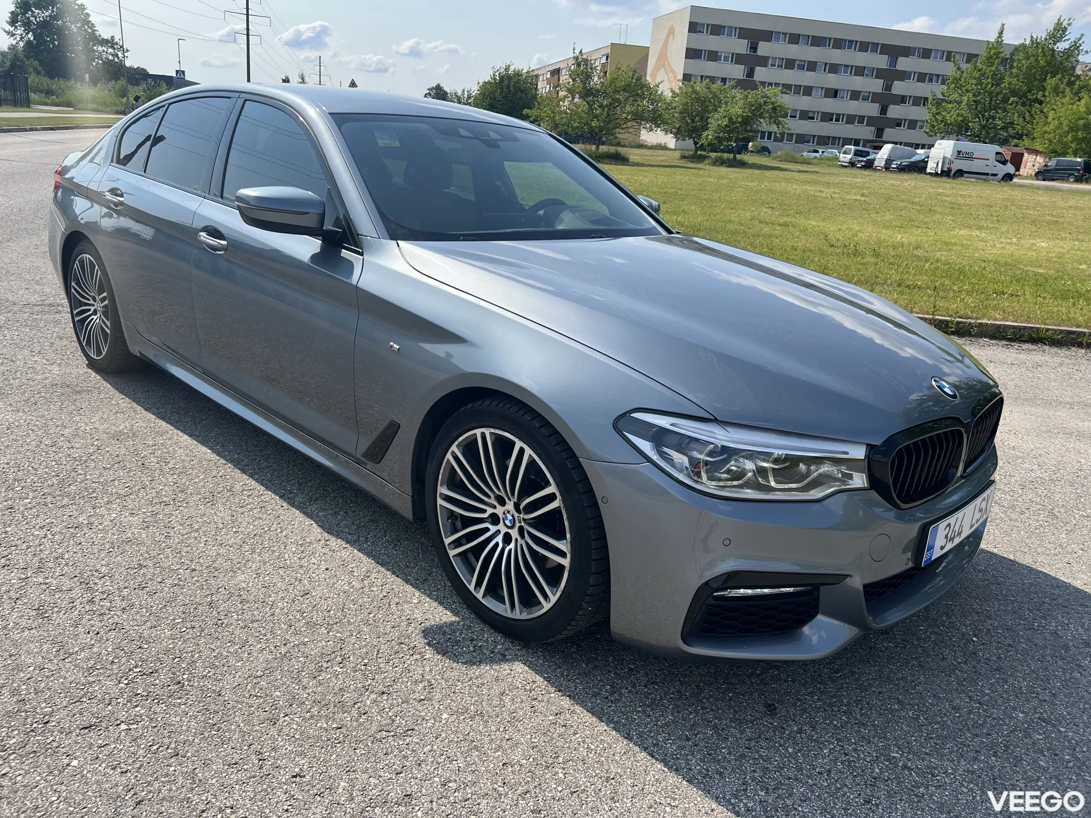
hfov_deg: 67.3
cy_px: 409
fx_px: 819
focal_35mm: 26
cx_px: 546
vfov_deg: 53.1
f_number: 1.5
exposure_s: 1/3831
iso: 50
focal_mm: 5.7
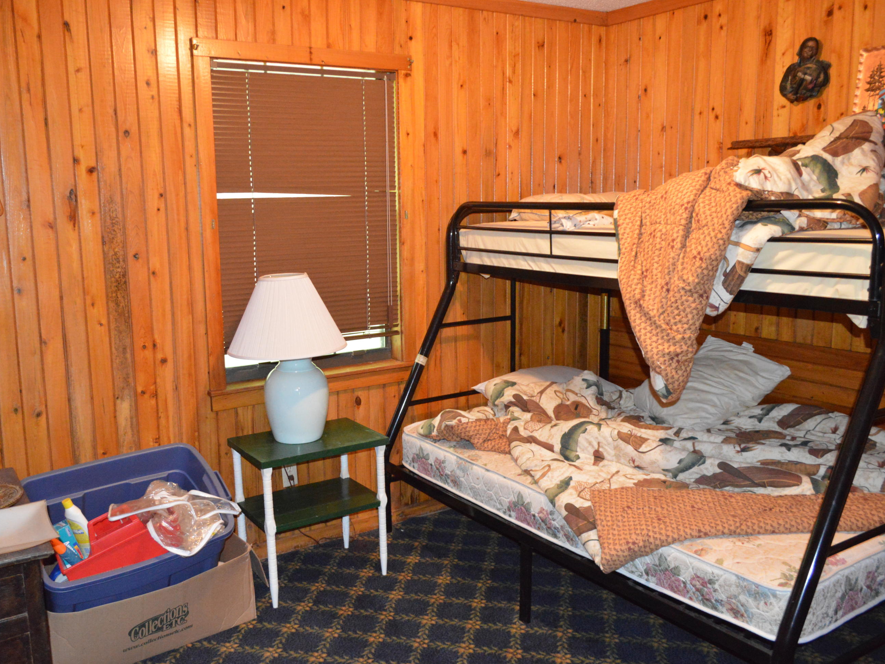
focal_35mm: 30
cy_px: 335
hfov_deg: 59.8
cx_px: 387
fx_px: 767
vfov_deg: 46.8
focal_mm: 18
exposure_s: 1/60
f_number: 3.5
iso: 3200
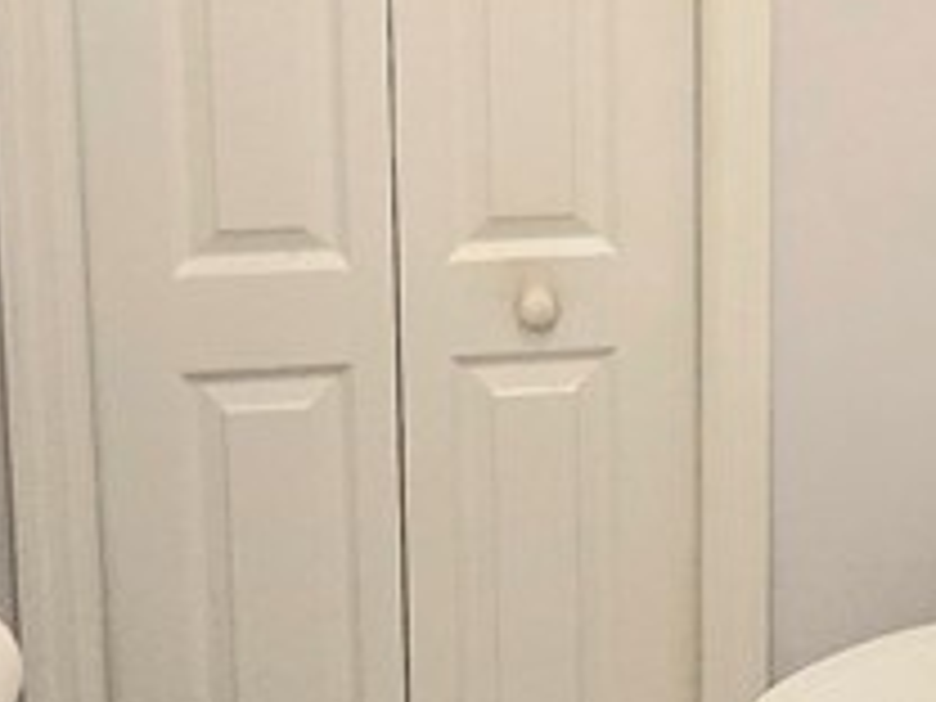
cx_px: 810
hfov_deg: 29.2
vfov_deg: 20.9
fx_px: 1731
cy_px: -202
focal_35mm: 64
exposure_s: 1/60.2
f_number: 2.2
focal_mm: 2.2
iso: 320
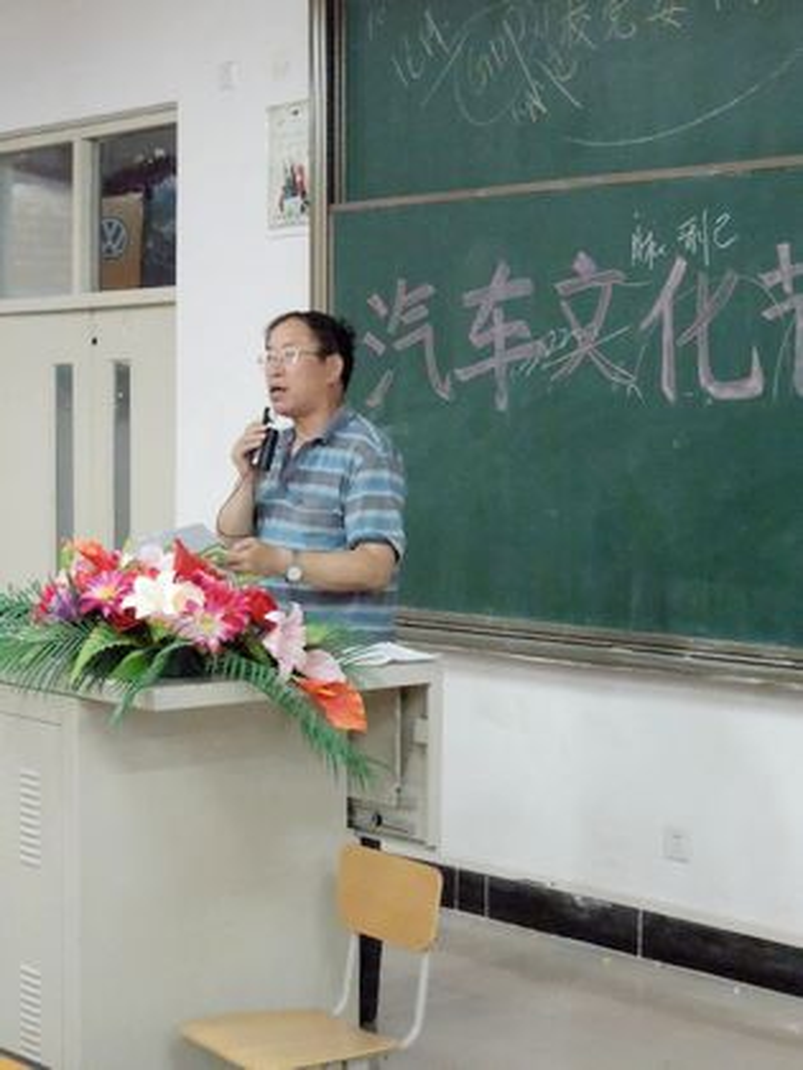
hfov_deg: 21.3
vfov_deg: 28.2
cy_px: 535
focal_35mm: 69
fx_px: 2134
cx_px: 402
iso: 3200
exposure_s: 1/80
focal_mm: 12.5
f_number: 4.4
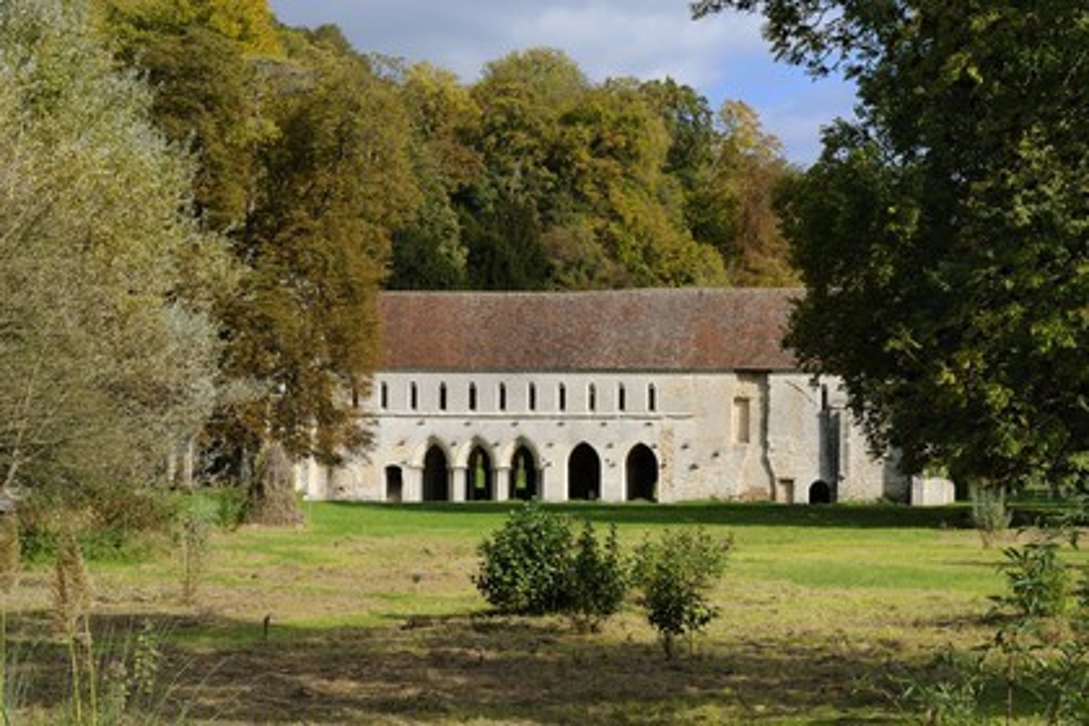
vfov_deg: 15.2
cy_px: 363
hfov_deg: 22.6
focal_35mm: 90
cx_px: 544
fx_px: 2722
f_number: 18
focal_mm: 90
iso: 400
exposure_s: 1/160
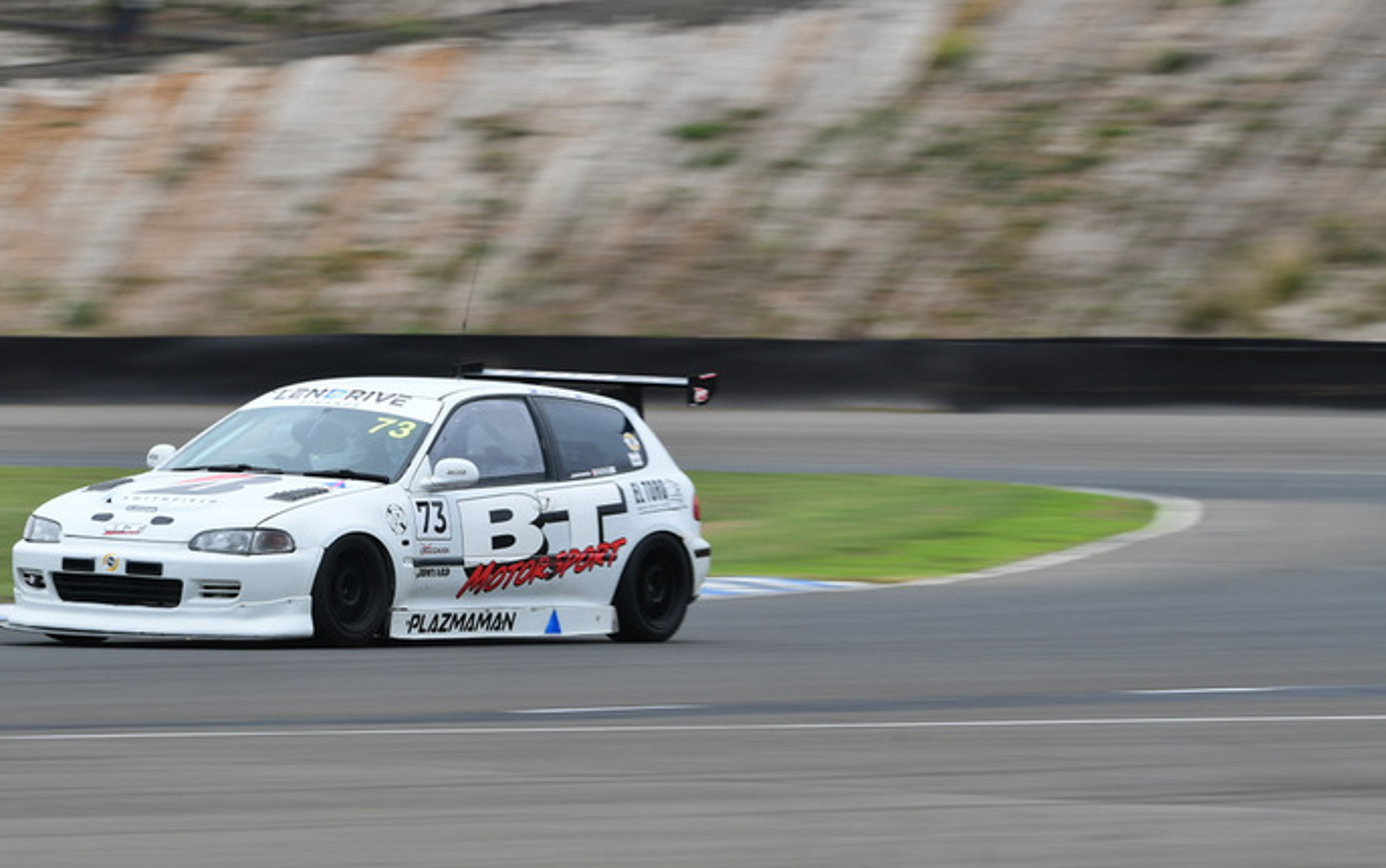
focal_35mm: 356
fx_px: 13453
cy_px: 371
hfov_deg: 5.9
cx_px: 601
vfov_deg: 3.7
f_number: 10
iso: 100
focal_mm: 200
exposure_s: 1/80
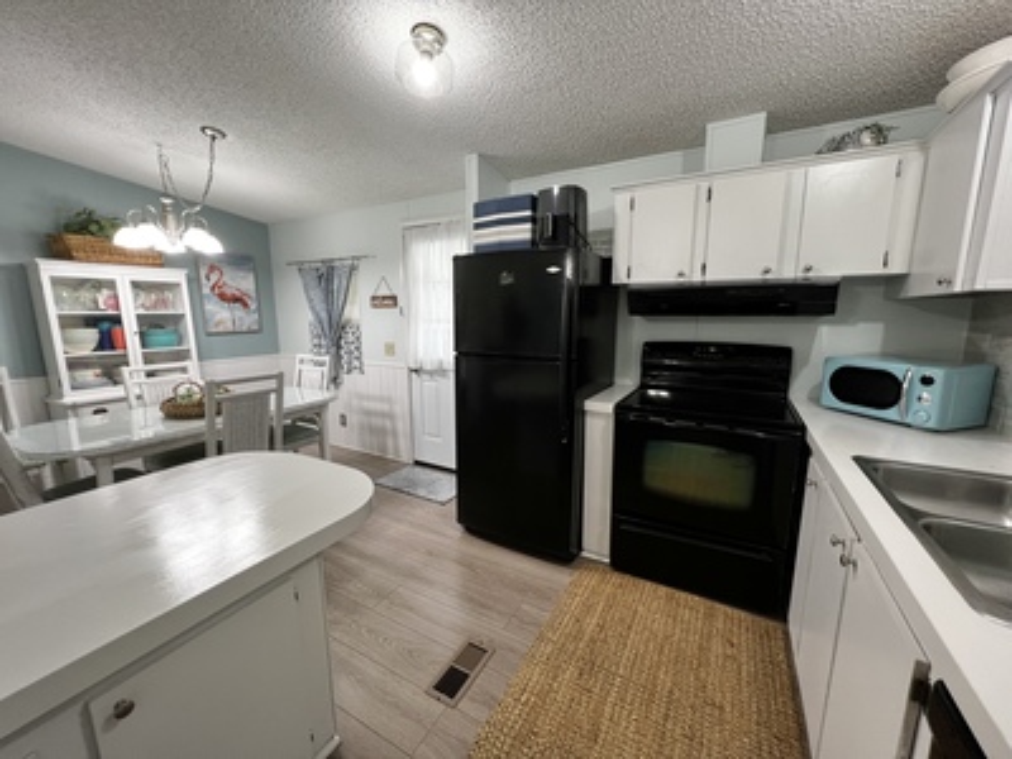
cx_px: 506
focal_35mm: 13
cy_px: 380
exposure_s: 1/60
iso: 160
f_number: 1.8
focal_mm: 1.57
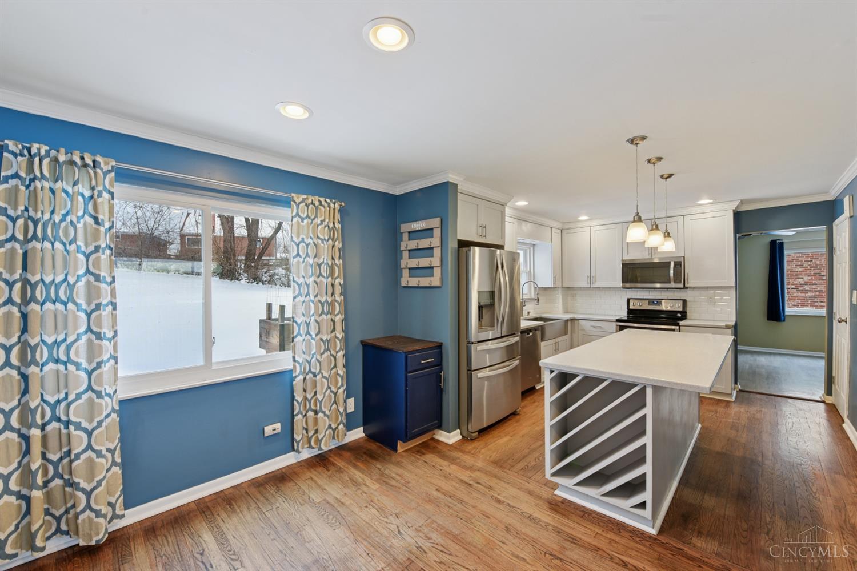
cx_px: 428
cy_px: 286
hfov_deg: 104.3
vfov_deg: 81.2
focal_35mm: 14
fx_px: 333
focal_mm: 14
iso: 400
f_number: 8
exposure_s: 1/30
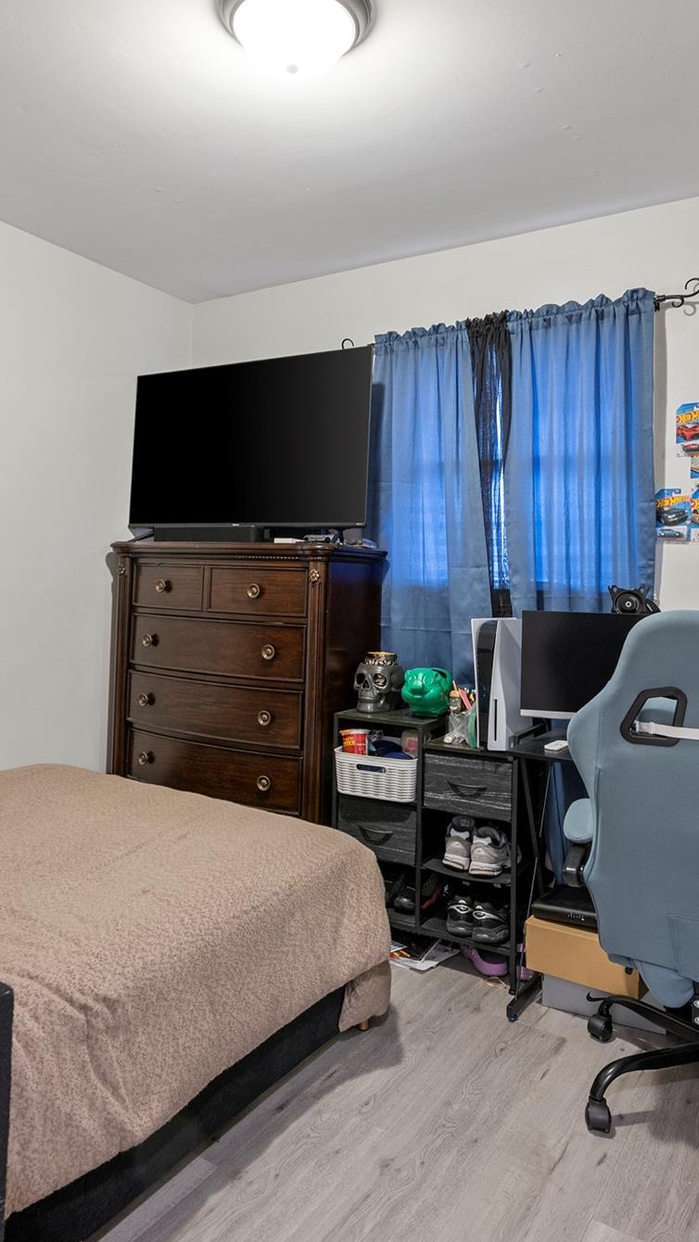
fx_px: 791
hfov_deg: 47.6
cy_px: 622
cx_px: 319
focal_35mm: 24
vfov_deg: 76.3
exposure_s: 1/1.67
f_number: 8
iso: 500
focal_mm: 15
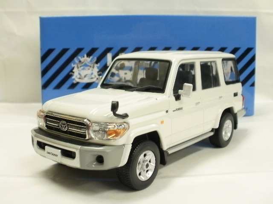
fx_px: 347
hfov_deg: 42.9
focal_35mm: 44
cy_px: 102
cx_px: 136
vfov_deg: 32.9
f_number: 4
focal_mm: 7.7
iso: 125
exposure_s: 1/13
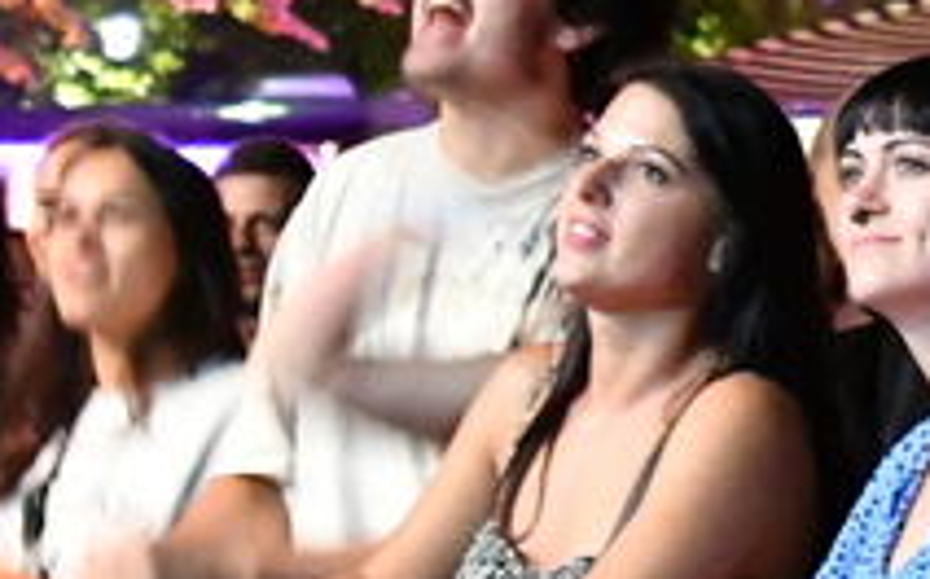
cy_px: -39
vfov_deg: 6.3
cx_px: 1540
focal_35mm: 208
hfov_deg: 9.7
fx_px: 5266
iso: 8000
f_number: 2.8
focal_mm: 24
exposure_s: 1/25
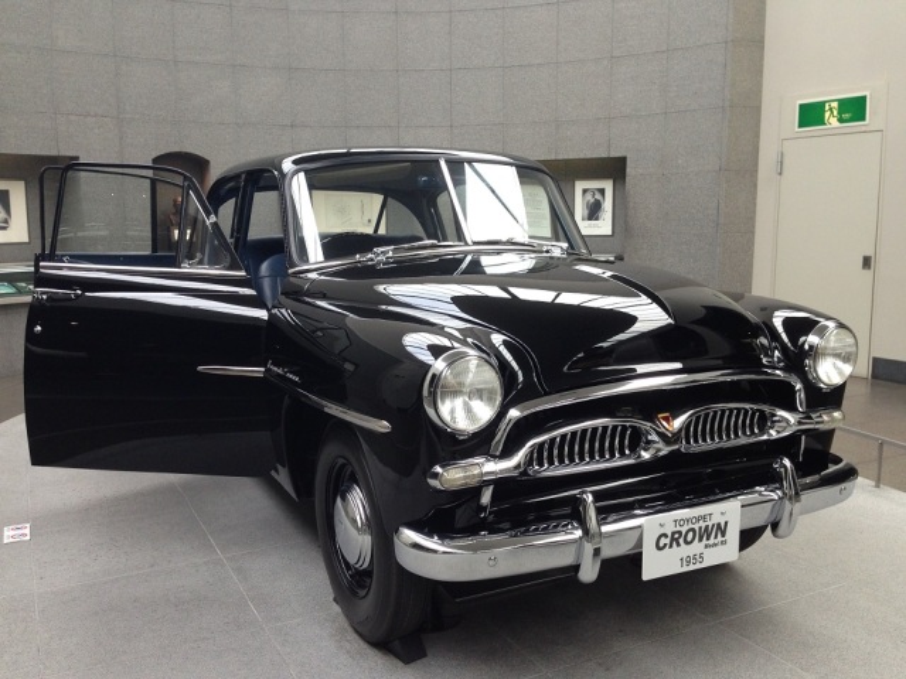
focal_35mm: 33
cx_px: 453
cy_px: 340
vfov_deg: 42.9
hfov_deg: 55.4
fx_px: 864
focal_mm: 4.12
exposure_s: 1/120
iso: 80
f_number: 2.4
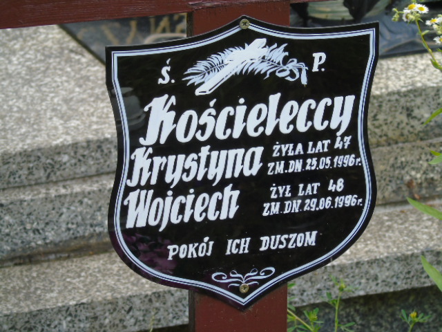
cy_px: 166
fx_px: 2707
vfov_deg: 7.0
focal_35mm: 212
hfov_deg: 9.3
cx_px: 221
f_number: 4.7
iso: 200
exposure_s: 1/125
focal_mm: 38
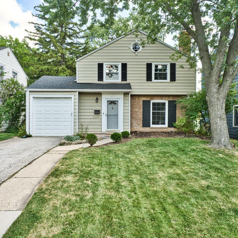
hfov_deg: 67.2
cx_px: 109
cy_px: 119
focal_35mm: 23
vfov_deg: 67.3
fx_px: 179
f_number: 10
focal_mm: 18
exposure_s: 1/100
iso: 250
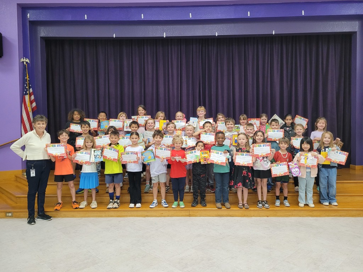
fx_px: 273
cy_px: 136
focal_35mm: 26
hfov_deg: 67.3
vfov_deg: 53.1
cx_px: 182
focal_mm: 5.4
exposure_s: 1/120
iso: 320
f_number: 1.8
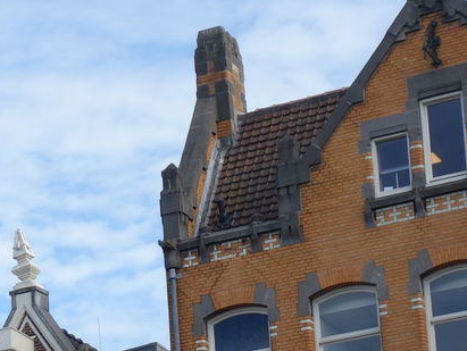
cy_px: 538
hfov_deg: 11.0
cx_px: -258
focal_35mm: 172
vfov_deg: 8.4
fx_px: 2322
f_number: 5.6
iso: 125
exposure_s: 1/320
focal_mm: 17.18
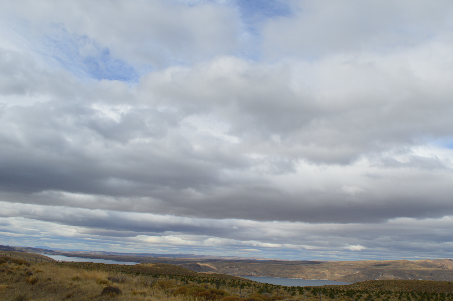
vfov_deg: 43.5
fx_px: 377
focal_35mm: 30
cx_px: 248
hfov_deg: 61.9
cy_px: 152
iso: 100
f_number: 9
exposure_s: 1/320
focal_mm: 18
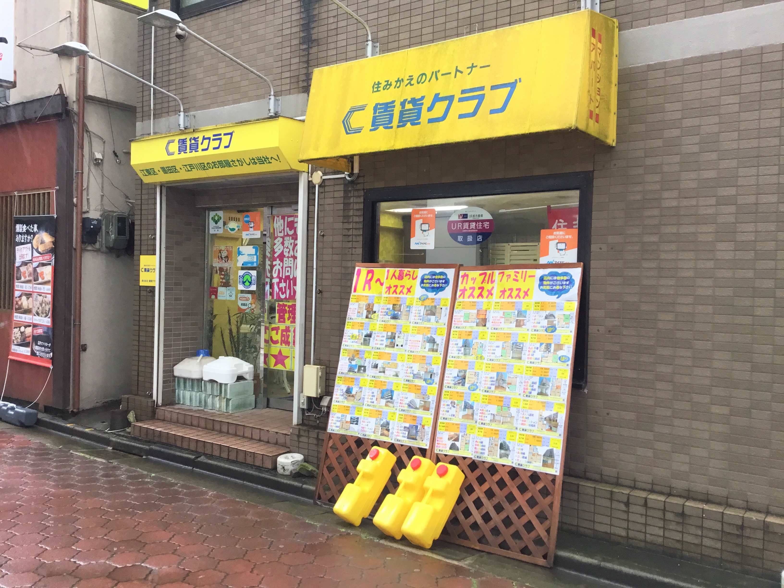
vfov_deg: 45.4
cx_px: 392
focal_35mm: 31
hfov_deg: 58.4
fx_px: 702
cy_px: 294
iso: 25
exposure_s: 1/40
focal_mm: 3.3
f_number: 2.4
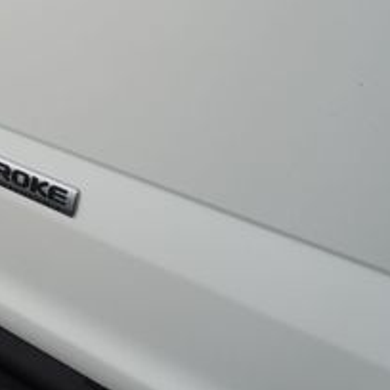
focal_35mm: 64
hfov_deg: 23.2
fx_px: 816
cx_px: -141
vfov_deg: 25.4
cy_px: -10
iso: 100
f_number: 5
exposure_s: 1/100
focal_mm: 16
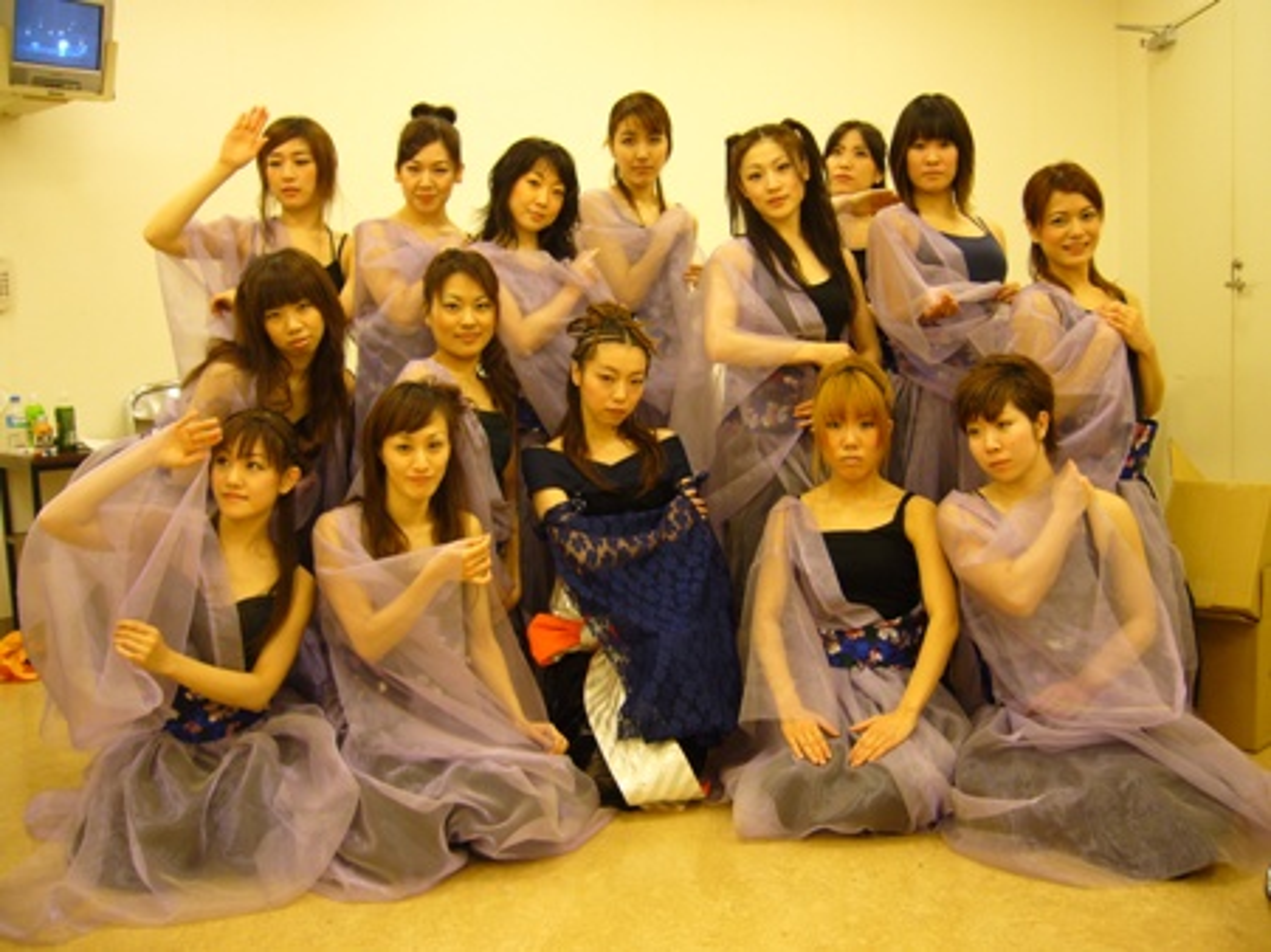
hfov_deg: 52.6
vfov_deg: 40.7
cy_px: 476
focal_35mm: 35
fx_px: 1285
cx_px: 636
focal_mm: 5.8
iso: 100
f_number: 2.8
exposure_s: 1/15
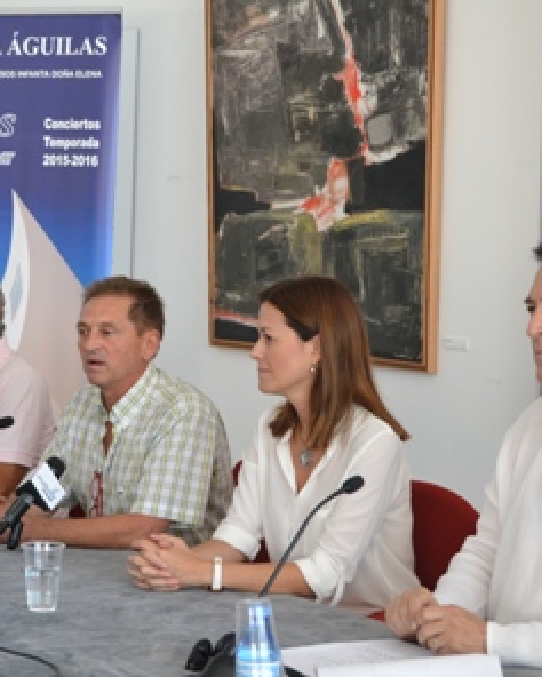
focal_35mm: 98
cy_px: 340
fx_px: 1964
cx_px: 231
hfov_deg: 15.7
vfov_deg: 19.6
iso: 640
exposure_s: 1/60
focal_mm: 46
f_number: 5.3
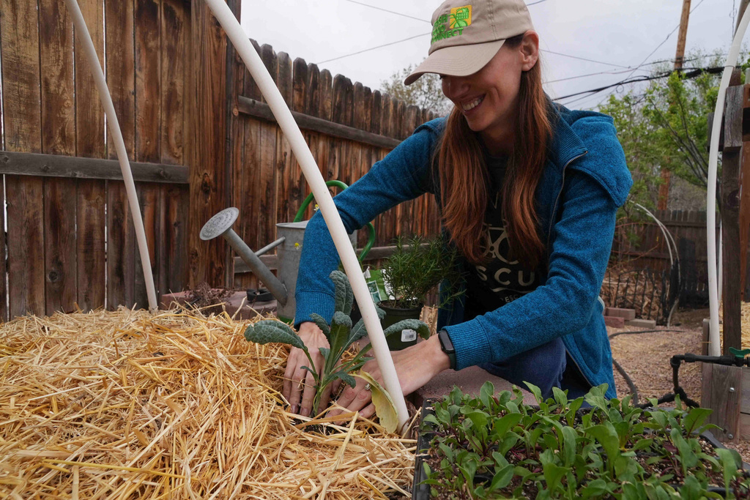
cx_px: 375
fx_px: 500
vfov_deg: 53.1
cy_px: 250
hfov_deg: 73.7
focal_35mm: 24
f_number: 11
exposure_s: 1/500
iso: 1000
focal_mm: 24
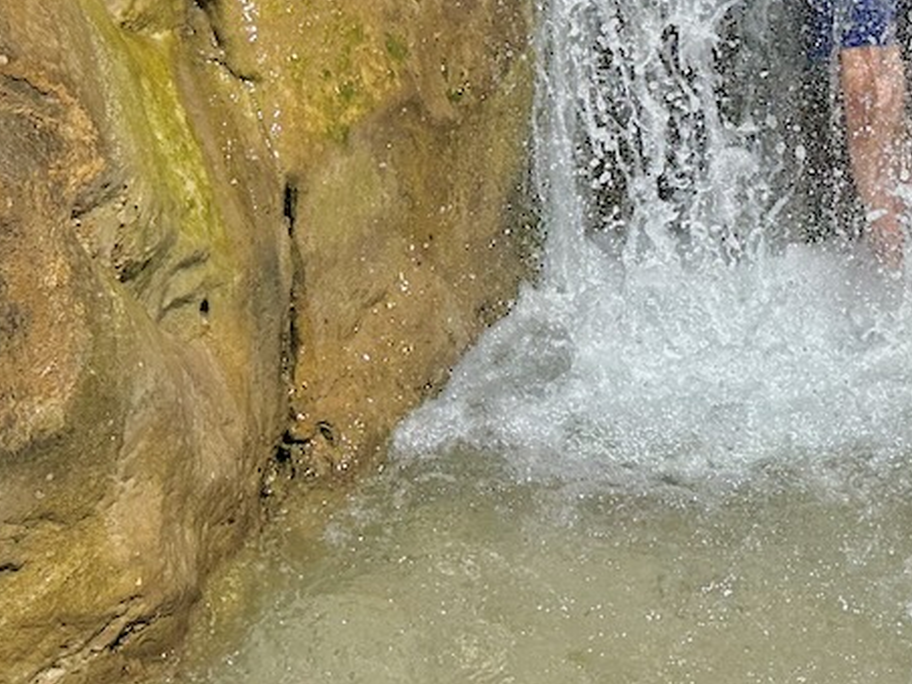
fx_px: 1792
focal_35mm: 68
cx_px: 807
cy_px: -248
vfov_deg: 19.6
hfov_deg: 27.6
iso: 80
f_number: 1.78
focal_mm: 6.86
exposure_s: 1/7576
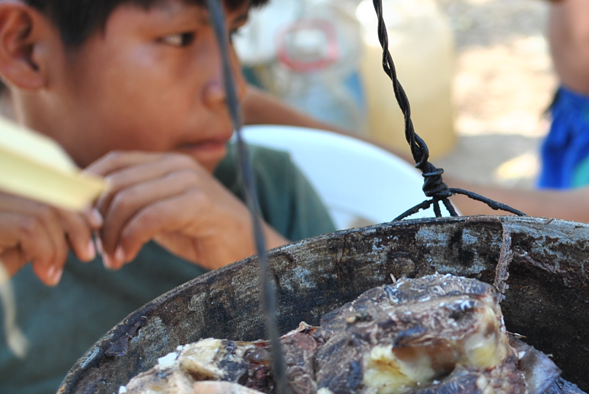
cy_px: 301
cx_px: 527
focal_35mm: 106
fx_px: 1736
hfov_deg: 18.9
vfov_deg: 12.9
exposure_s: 1/60
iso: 100
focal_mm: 38
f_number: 5.6
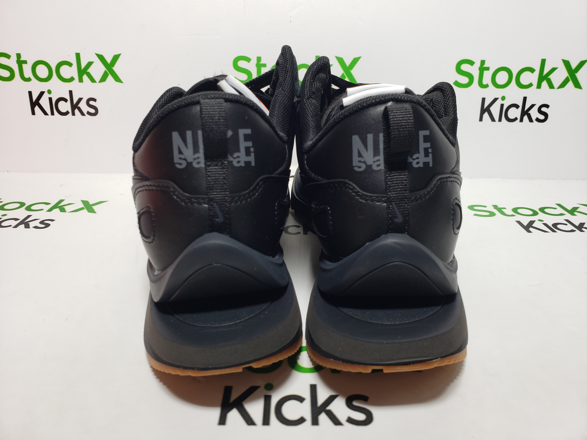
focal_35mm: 26
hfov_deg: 67.3
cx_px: 294
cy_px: 220
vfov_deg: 53.1
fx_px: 441
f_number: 2.4
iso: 50
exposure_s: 1/123
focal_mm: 4.3
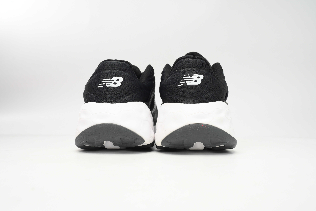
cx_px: 158
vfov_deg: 41.7
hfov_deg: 59.5
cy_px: 106
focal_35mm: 32
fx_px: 276
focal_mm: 31.5
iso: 500
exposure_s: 1/100
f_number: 9
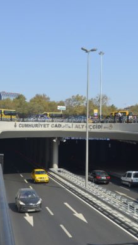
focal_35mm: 58
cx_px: 93
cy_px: 124
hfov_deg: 20.7
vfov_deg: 36.0
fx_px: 377
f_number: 8
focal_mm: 24
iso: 140
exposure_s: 1/250
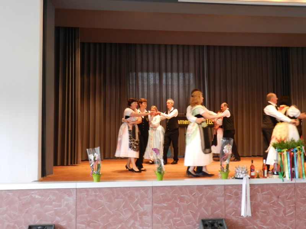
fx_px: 336
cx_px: 153
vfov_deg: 37.7
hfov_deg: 49.0
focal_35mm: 38
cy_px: 114
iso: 360
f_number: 4
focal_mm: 6.7
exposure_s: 1/25
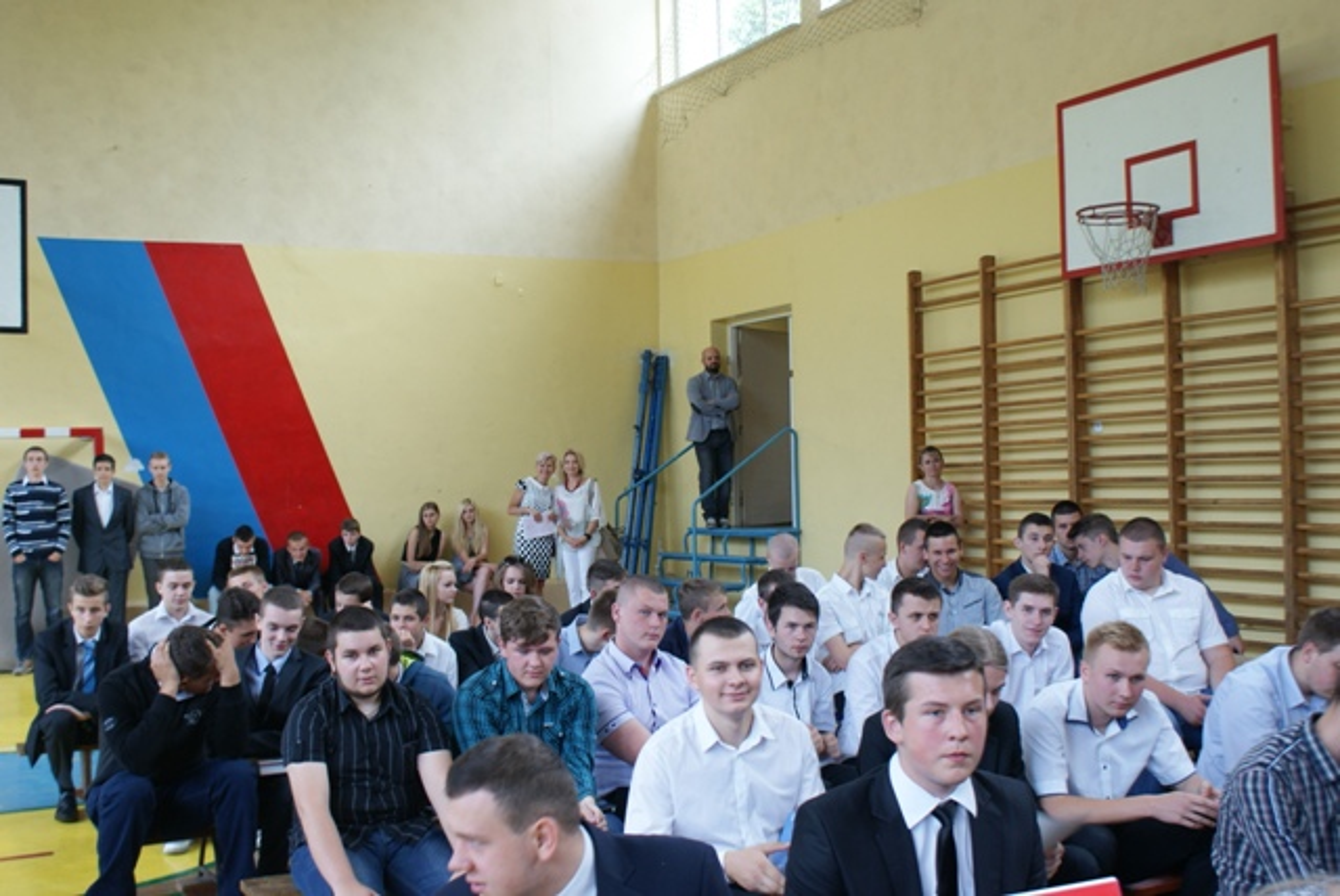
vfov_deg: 34.3
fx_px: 1453
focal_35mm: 39
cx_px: 670
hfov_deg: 49.5
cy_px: 448
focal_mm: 26
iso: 125
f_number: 4.5
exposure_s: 1/40
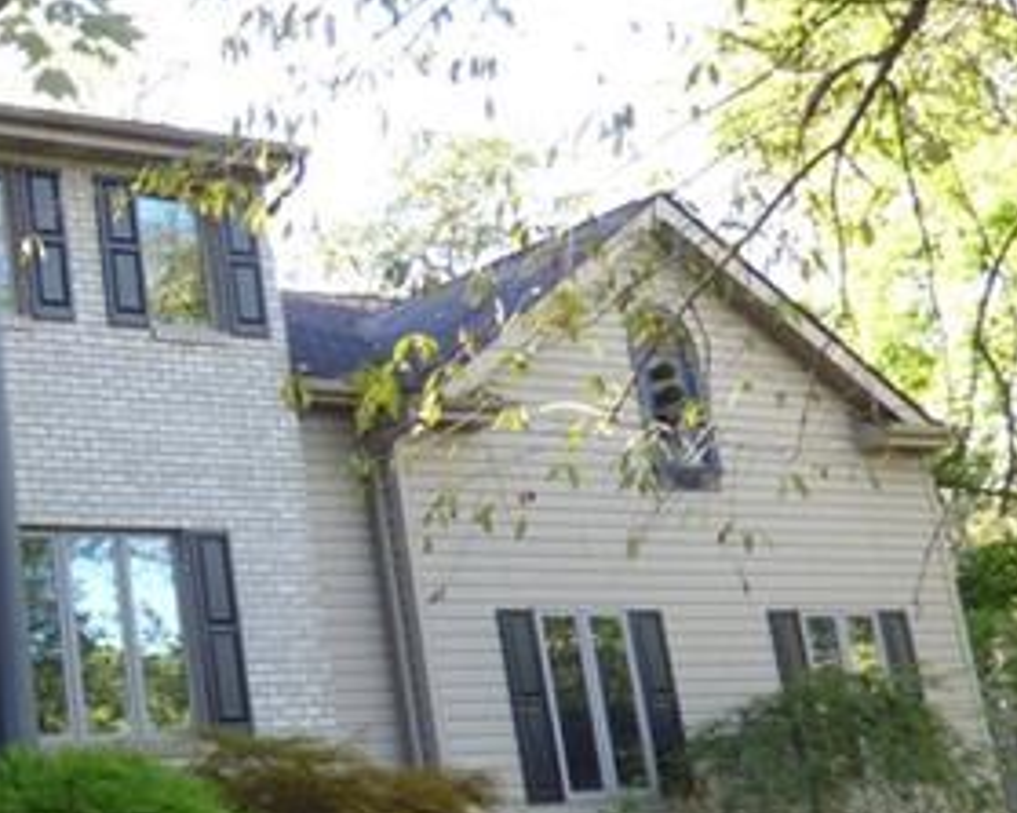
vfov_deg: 27.1
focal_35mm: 56
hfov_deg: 28.5
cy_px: 357
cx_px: -248
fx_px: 1685
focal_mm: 3.58
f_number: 2.8
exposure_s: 1/60
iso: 100
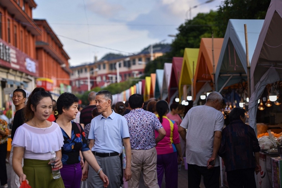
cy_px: 94
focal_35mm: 95
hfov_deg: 21.5
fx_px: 744
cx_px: 141
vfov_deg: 14.4
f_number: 3.2
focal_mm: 95
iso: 100
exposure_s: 1/320
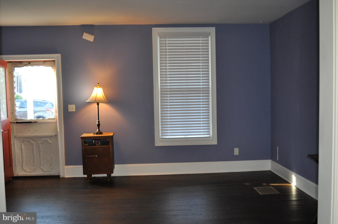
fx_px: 338
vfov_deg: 36.8
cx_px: 169
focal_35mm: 36
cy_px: 112
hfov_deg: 53.2
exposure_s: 1/60
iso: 800
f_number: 4
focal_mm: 24
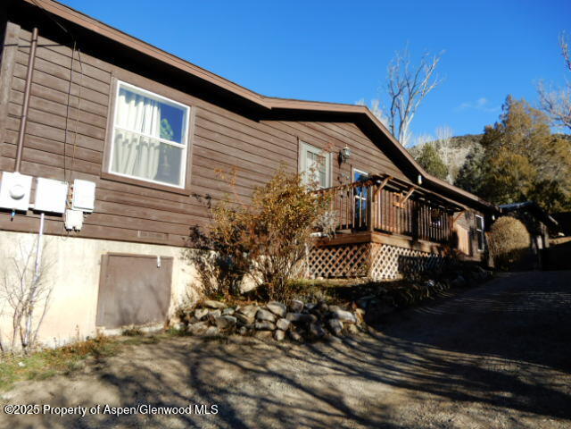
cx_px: 286
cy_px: 214
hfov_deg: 71.6
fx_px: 396
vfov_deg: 56.8
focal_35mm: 24
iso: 80
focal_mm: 4.3
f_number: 3.4
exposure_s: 1/640
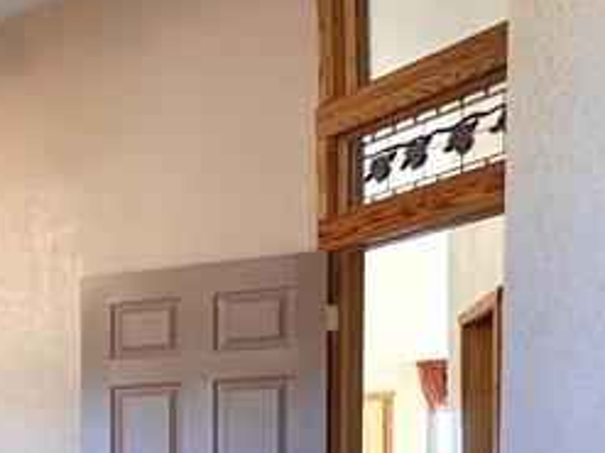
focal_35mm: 58
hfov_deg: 24.7
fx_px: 1013
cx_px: -328
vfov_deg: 23.3
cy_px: 526
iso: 200
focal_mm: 2.22
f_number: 2.2
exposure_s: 1/120
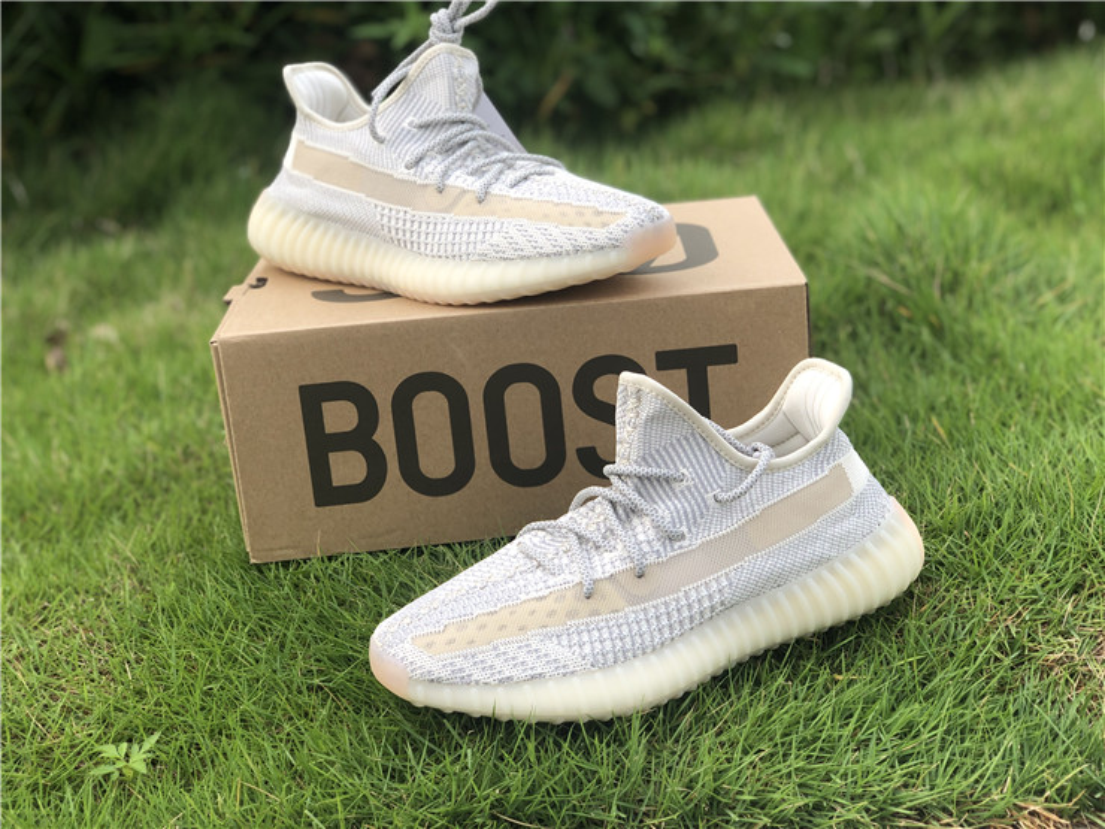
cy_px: 414
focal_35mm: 52
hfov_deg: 36.8
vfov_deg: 28.0
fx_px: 1660
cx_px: 552
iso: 16
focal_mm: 6
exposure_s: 1/215
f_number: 2.4
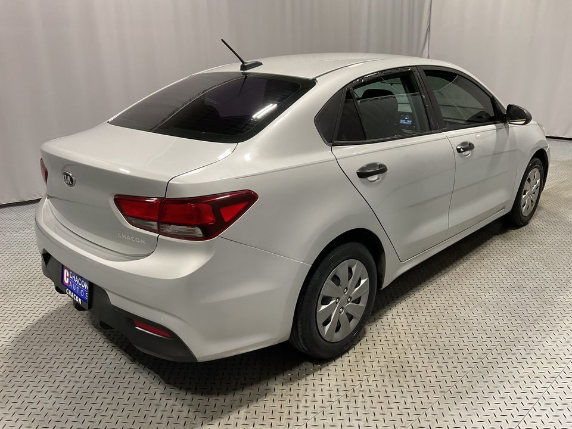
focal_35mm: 29
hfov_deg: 61.7
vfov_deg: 48.2
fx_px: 479
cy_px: 214
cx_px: 286
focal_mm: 3
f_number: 1.8
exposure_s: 1/60
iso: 50
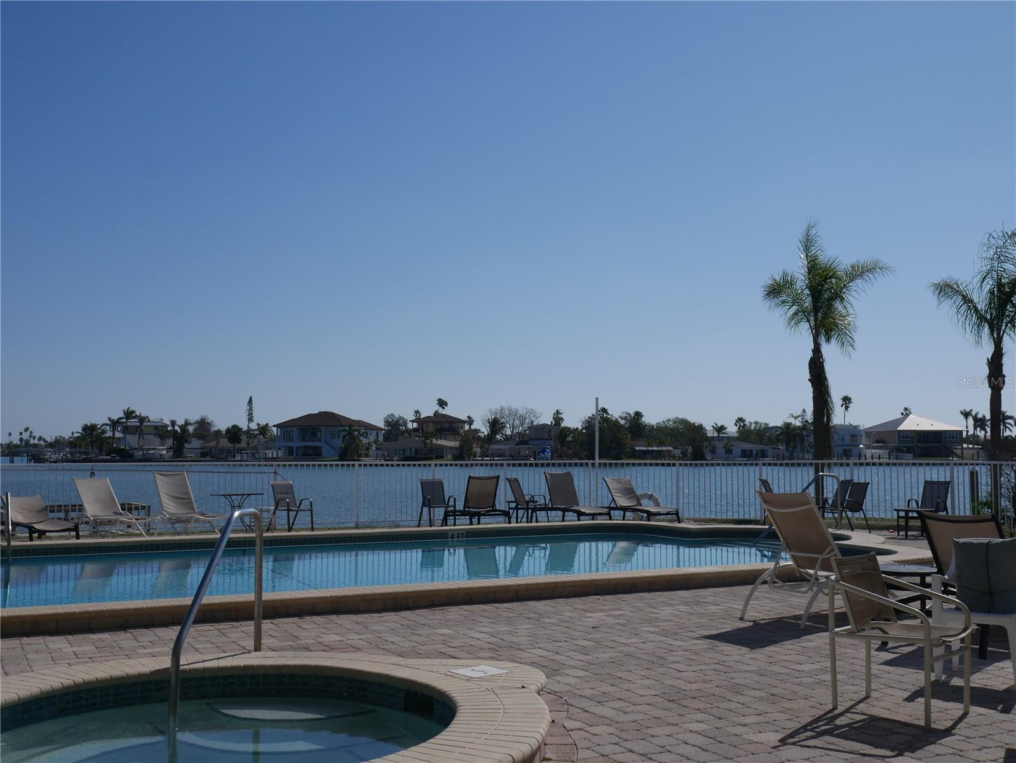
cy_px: 382
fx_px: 1116
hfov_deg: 49.0
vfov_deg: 37.7
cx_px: 508
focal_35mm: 38
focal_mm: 19
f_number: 11
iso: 200
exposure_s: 1/800
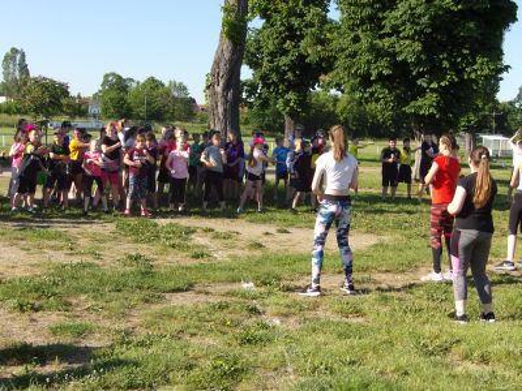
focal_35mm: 52
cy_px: 196
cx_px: 261
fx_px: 784
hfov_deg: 36.8
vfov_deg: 28.0
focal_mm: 9.4
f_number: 4.3
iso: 80
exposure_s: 1/420
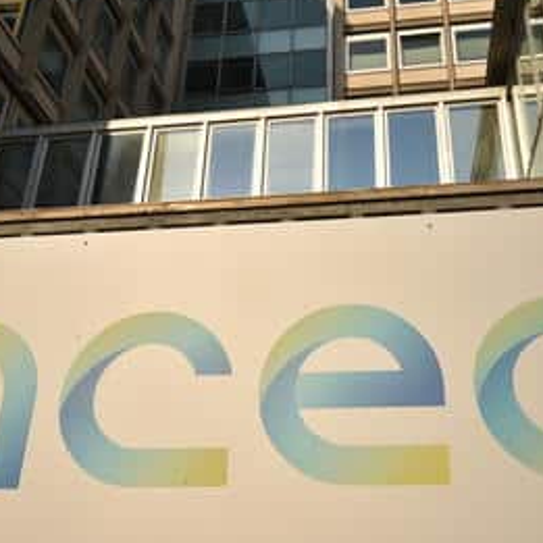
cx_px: 305
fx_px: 674
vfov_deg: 43.9
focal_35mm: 38
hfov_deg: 43.8
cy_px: 281
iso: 400
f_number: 14
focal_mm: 26
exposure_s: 1/1000
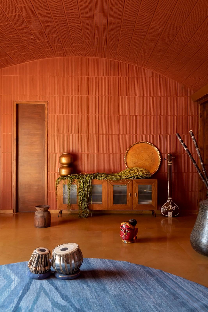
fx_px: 277
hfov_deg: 41.1
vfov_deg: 58.7
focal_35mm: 32
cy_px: 156
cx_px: 104
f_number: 11
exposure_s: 1/8
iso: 320
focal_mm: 32
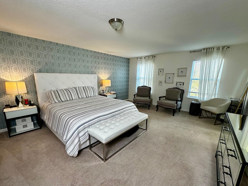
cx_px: 121
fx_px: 107
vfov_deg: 81.7
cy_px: 99
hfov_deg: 98.2
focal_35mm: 15
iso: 160
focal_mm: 2.22
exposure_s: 1/60
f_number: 2.2
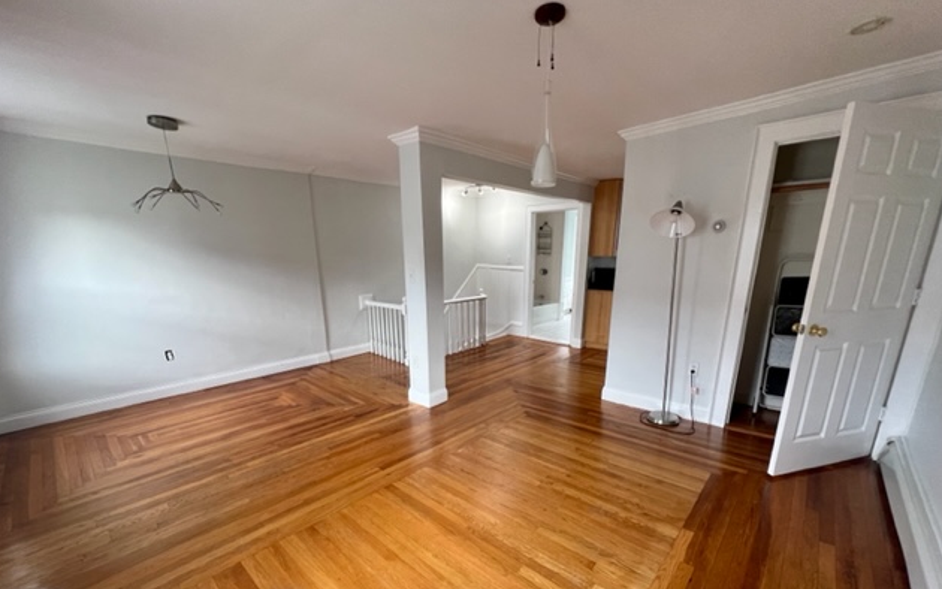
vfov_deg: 77.7
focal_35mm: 14
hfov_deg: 105.3
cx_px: 468
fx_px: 359
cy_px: 356
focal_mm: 1.57
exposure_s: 1/99
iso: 100
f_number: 1.8
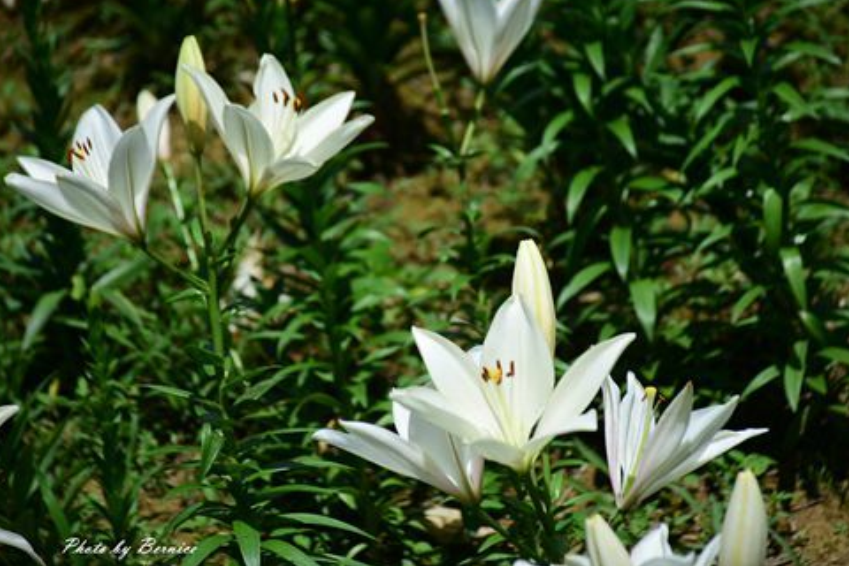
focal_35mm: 219
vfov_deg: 6.3
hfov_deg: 9.4
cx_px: 421
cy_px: 274
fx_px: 5164
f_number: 5.6
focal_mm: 140
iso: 100
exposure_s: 1/800
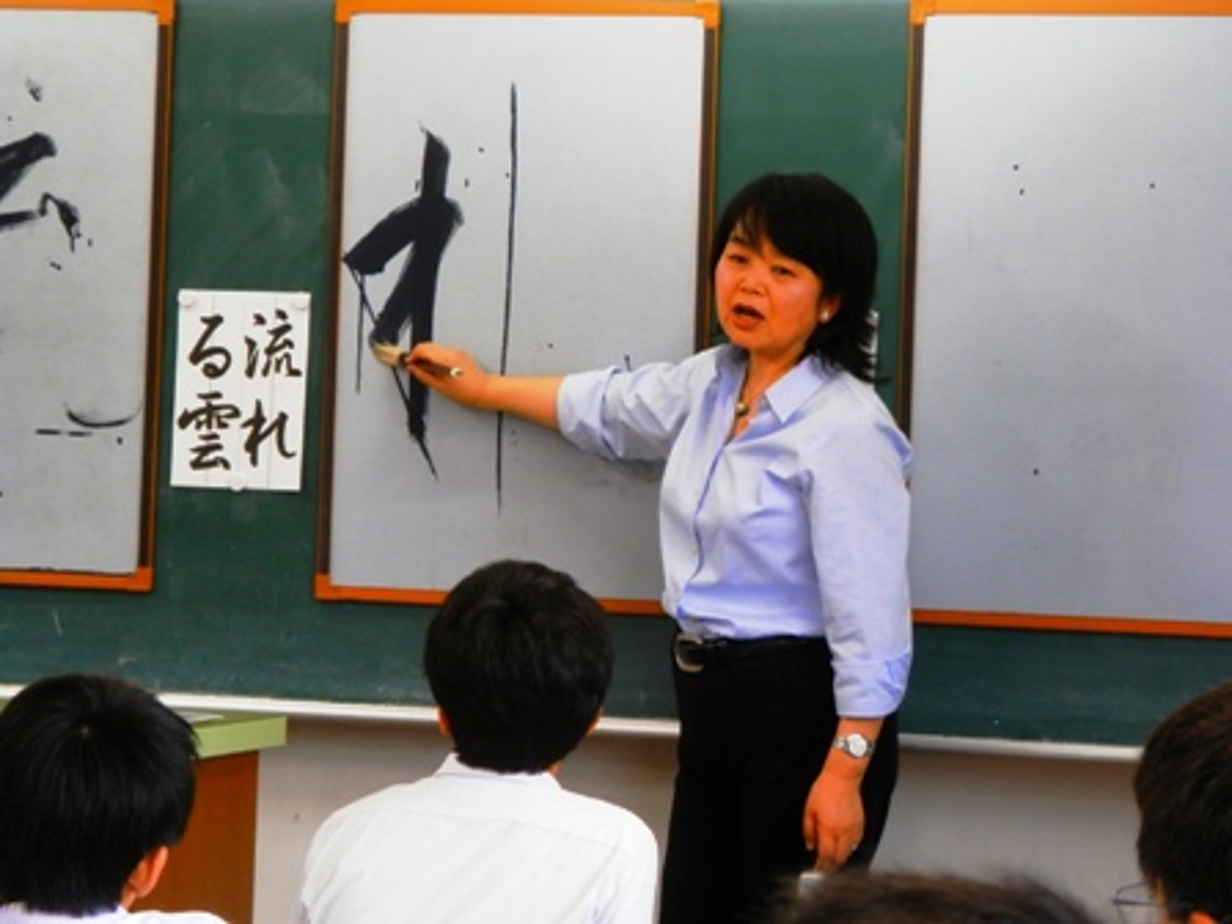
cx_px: 616
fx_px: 4983
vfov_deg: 10.6
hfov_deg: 14.1
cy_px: 462
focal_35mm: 140
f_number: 5.4
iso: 200
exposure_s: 1/20
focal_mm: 25.1
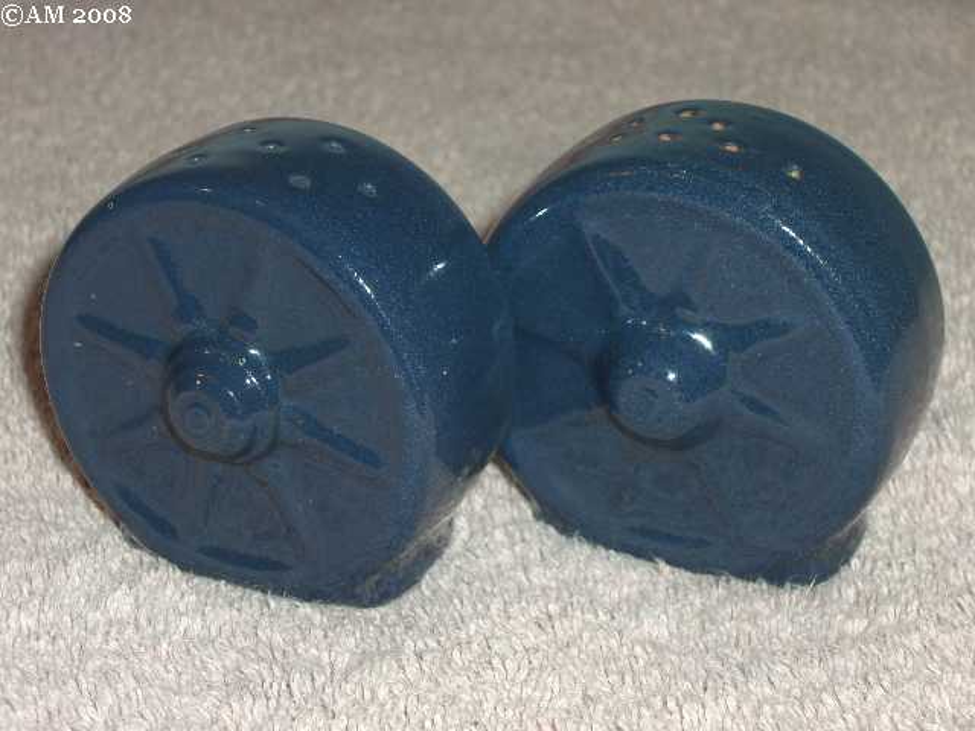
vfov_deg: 15.9
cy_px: 366
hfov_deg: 21.1
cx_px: 488
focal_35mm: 93
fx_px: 2619
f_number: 9.6
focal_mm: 19.4
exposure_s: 1/30
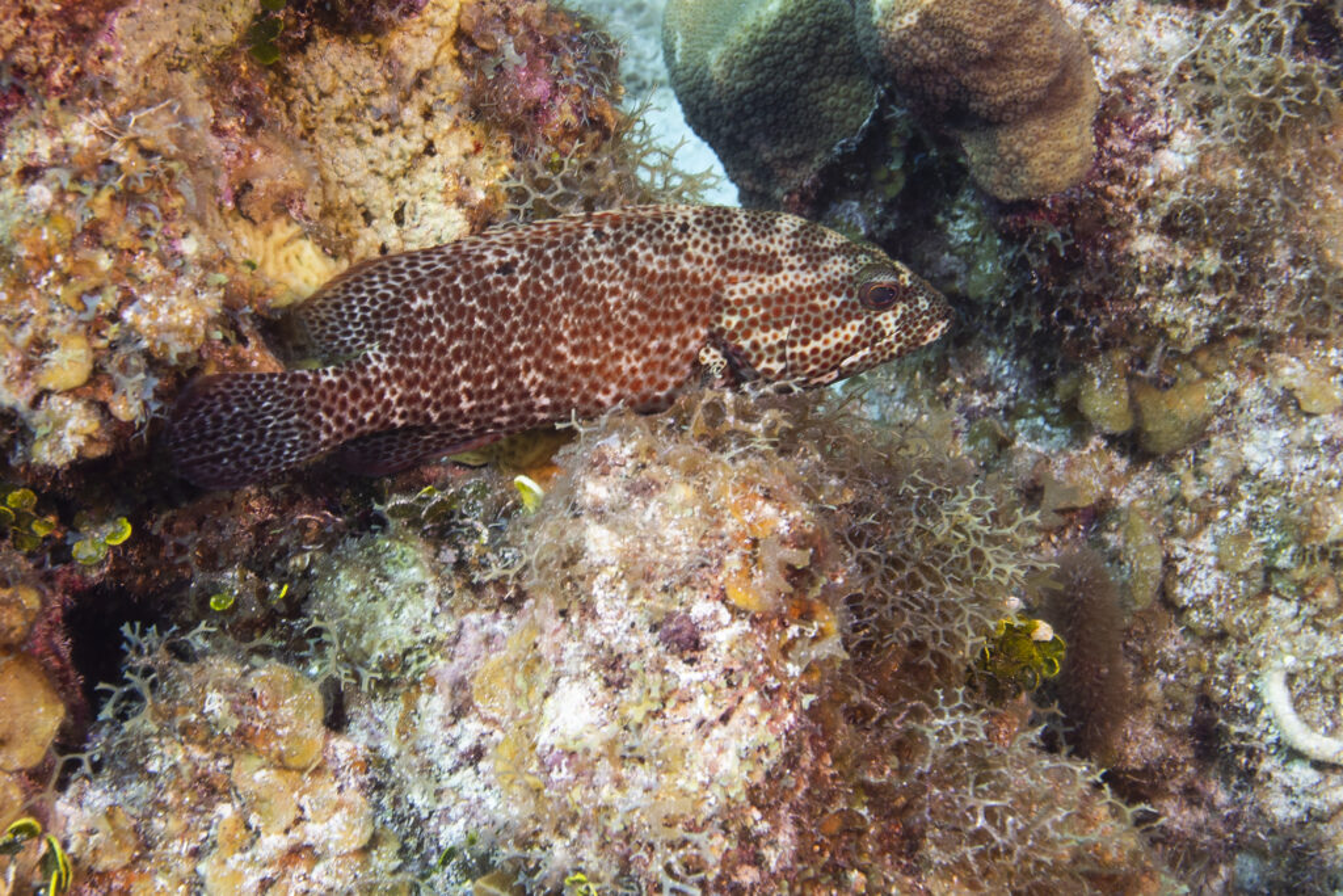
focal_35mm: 35
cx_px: 672
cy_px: 448
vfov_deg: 37.9
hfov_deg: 54.4
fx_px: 1306
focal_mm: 35
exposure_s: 1/100
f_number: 8
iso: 200
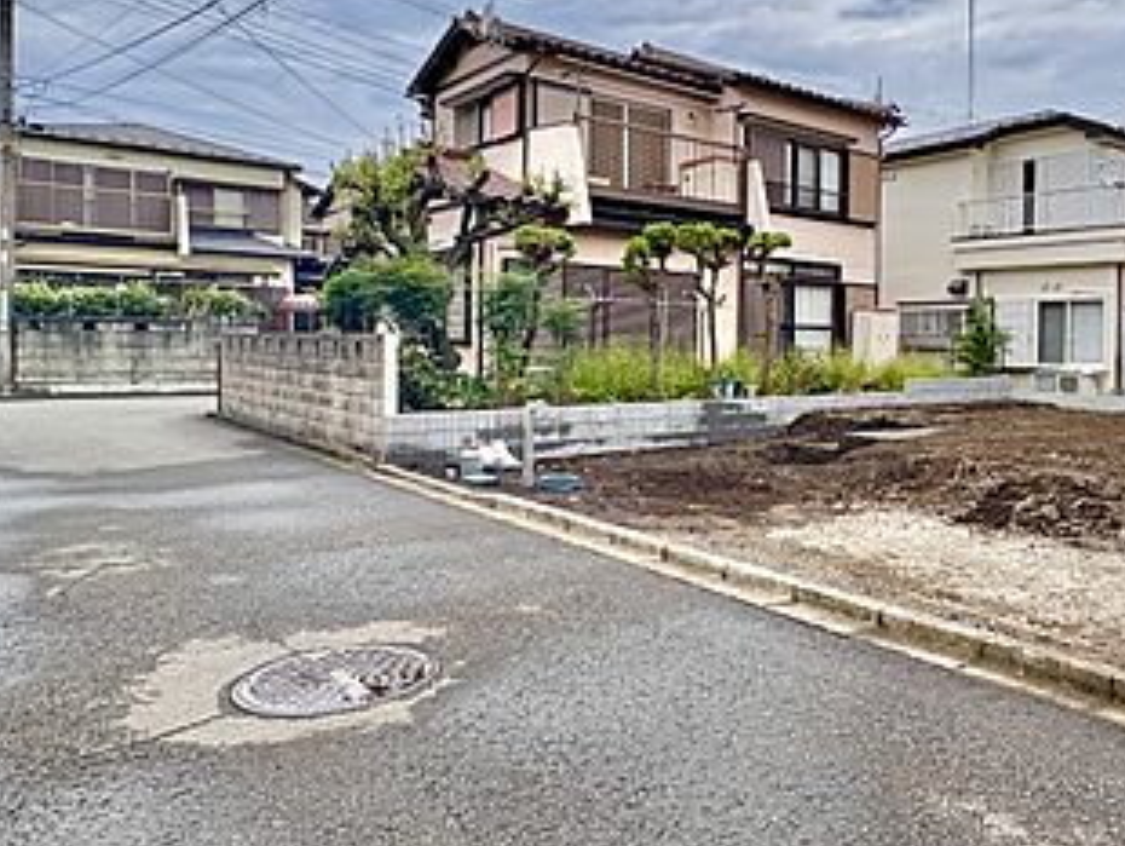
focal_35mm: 28
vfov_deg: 49.6
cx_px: 817
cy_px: 361
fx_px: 911
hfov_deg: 60.6
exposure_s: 1/582
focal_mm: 2.22
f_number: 2.2
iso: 50
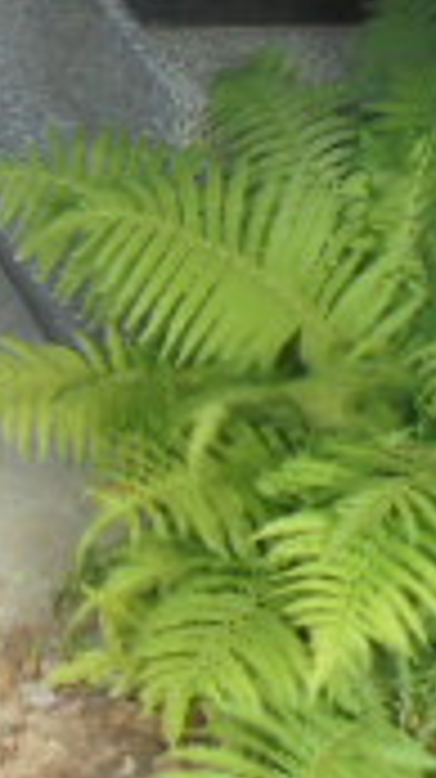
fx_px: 3152
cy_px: 175
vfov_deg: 14.0
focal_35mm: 153
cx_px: -634
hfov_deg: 7.4
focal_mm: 6.9
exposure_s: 1/125
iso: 100
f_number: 4.2
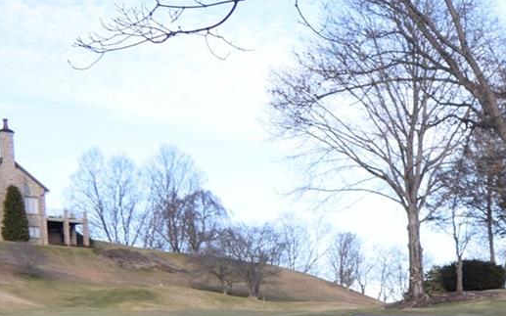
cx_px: 968
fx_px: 1503
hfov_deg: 15.7
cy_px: 588
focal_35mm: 109
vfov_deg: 11.1
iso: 100
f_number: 5.6
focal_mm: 18
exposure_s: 1/125
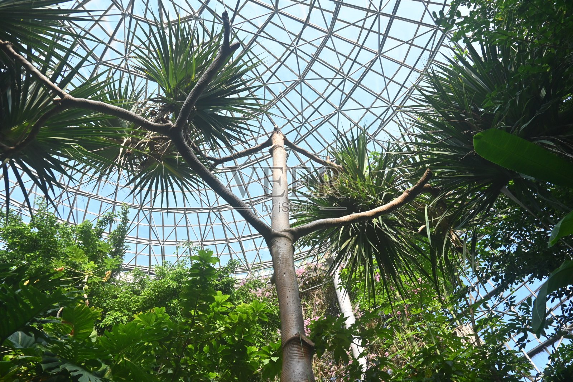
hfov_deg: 73.7
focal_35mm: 24
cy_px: 191
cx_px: 286
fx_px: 382
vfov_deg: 53.1
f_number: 6.3
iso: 640
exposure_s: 1/500
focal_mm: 16
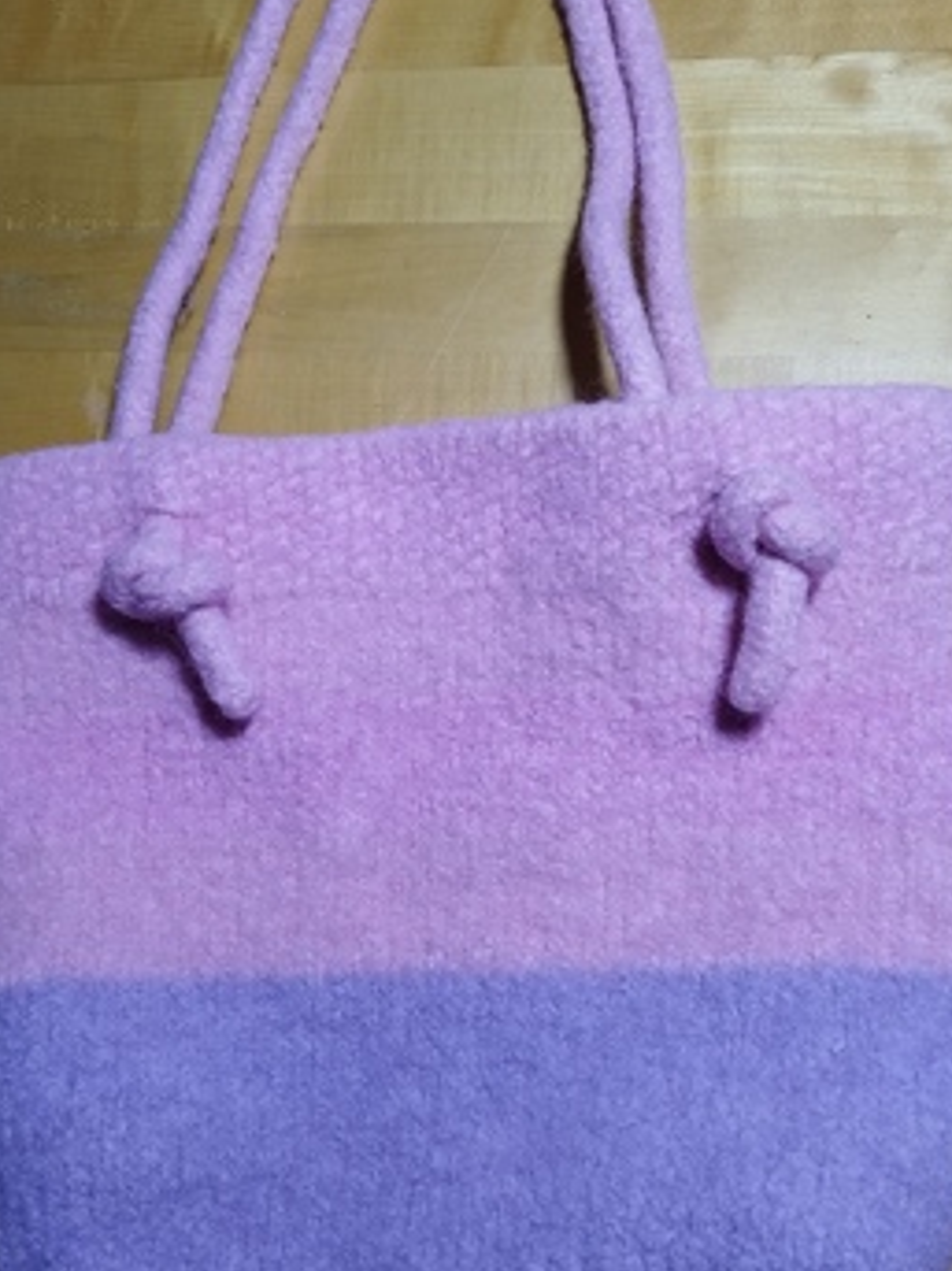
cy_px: 674
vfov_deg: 53.9
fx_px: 1248
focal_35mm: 34
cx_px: 400
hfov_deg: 41.6
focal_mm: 5.95
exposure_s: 1/50
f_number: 1.89
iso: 300
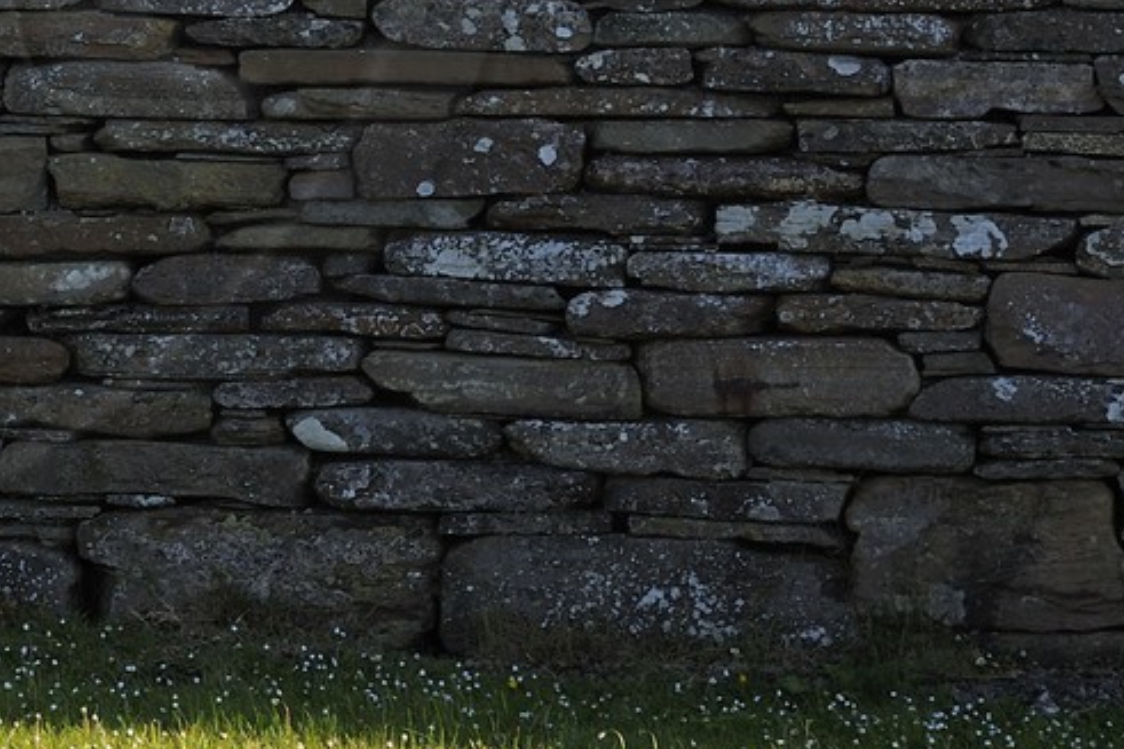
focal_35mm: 378
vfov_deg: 3.6
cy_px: -273
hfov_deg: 5.4
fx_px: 11797
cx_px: -403
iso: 400
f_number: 7.1
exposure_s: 1/250
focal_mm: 116
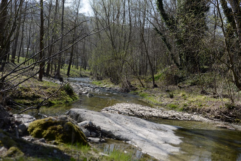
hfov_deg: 39.6
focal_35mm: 50
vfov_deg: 27.0
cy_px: 80
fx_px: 335
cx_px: 120
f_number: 4
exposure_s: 1/1000
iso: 100
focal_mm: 50
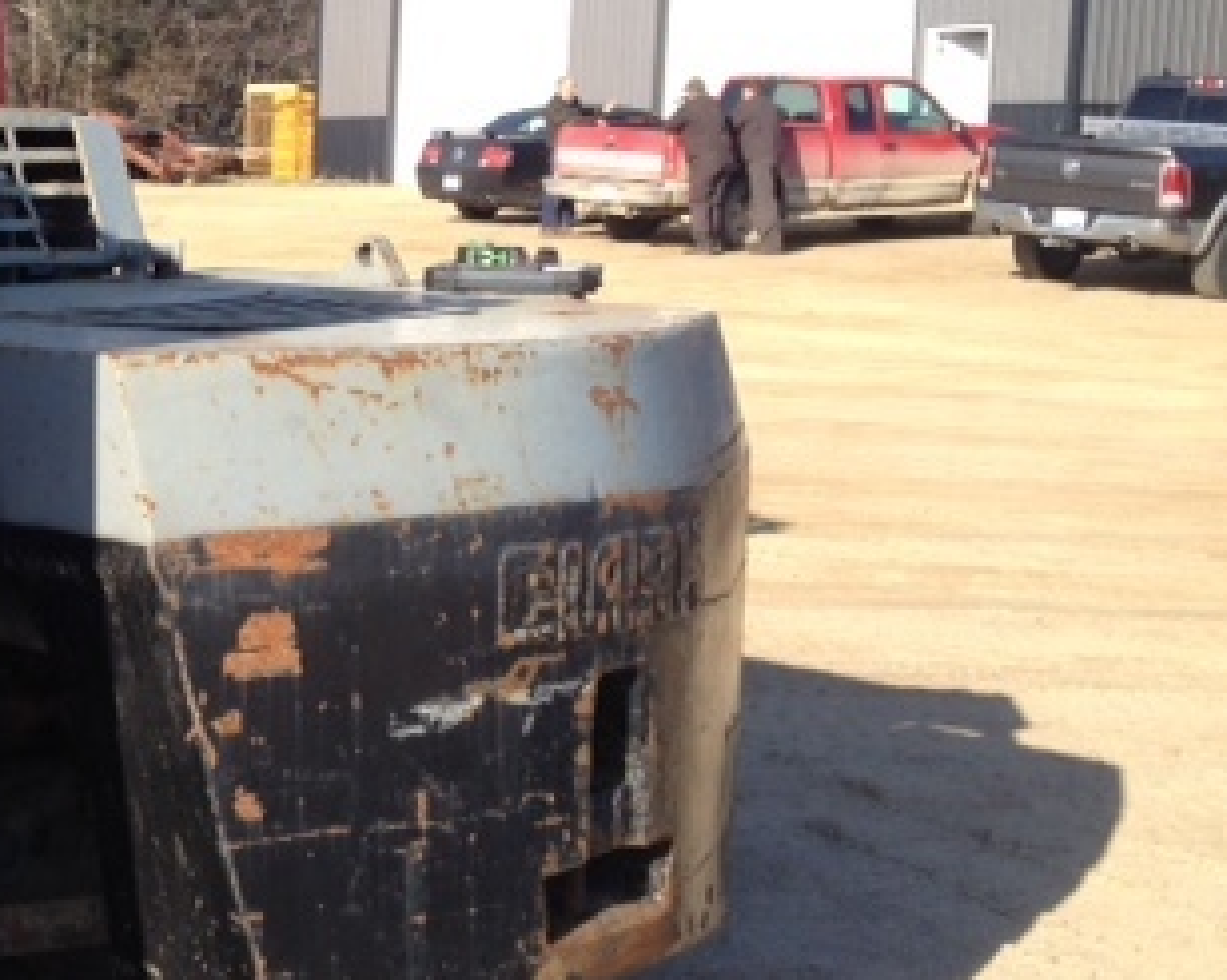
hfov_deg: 25.5
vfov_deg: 21.5
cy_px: 414
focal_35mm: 71
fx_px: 2577
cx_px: 12
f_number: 2.4
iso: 50
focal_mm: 4.28
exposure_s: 1/778
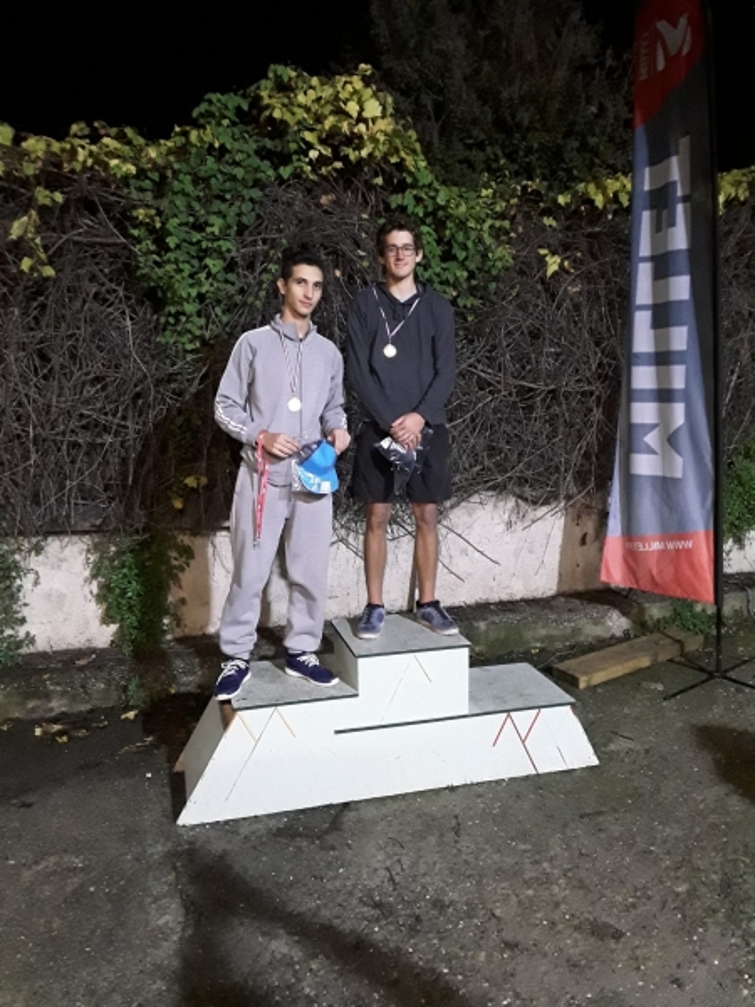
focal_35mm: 27
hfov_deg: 51.4
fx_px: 785
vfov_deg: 65.3
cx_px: 378
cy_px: 504
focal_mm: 2.91
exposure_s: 1/17
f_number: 1.9
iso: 400
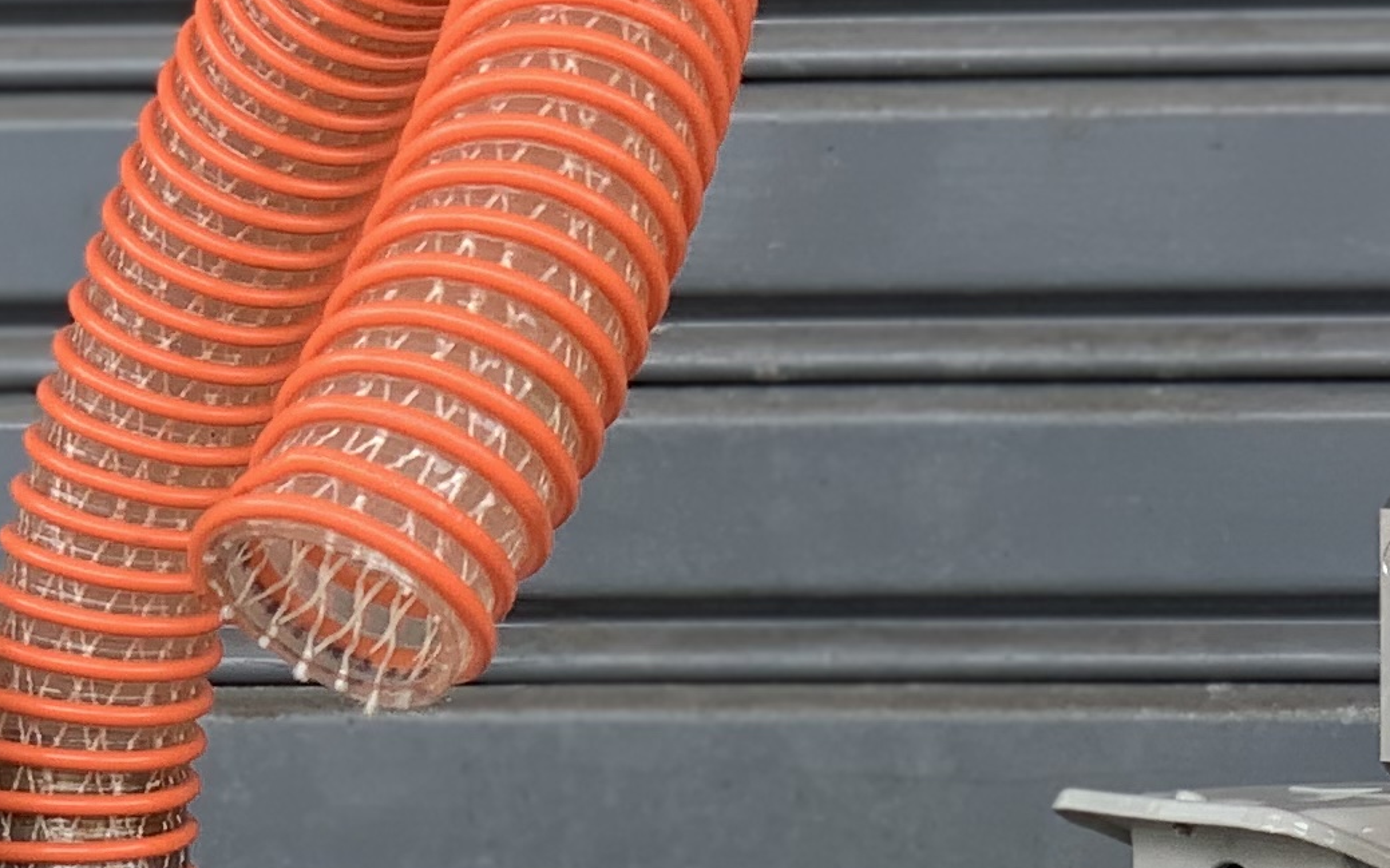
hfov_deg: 9.8
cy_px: 1220
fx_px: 8105
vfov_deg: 6.1
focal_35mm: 214
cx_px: 1005
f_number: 2.4
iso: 20
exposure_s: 1/122
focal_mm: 6
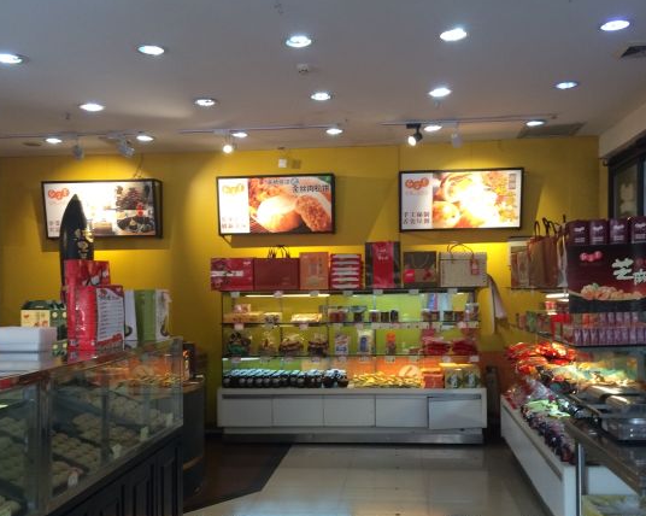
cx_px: 316
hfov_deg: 49.1
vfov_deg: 40.0
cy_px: 291
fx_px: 707
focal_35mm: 37
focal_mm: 4.15
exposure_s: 1/30
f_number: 2.2
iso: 50
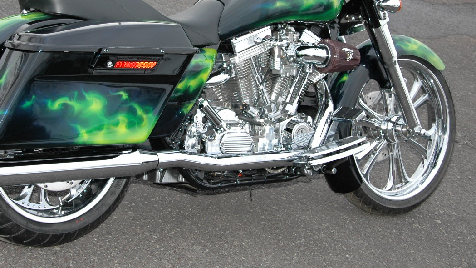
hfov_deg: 23.6
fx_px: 1136
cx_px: 179
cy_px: 58
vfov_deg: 13.4
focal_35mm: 90
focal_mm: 40
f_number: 7.1
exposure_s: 1/200
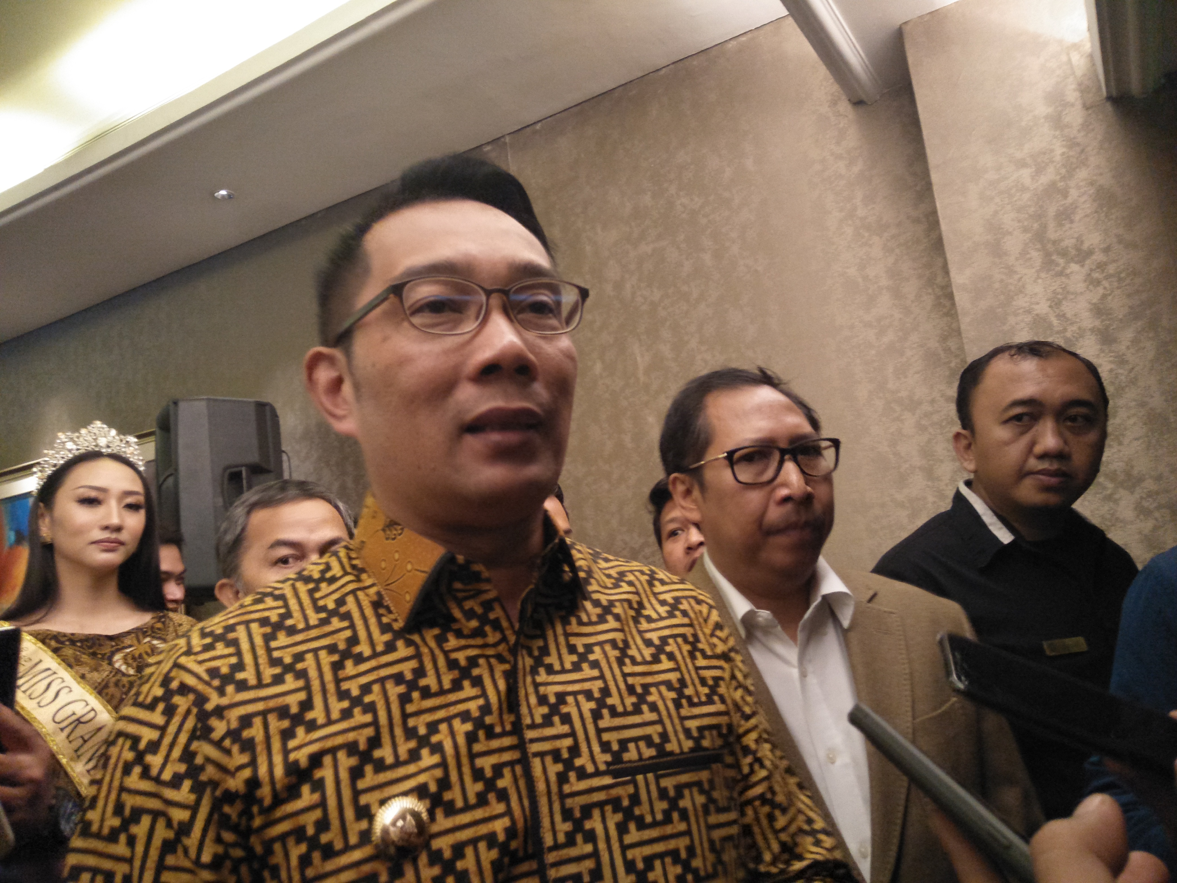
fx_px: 680
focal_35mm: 20
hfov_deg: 81.7
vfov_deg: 66.0
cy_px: 442
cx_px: 588
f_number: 2.2
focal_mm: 3.46
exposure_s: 1/17
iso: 498
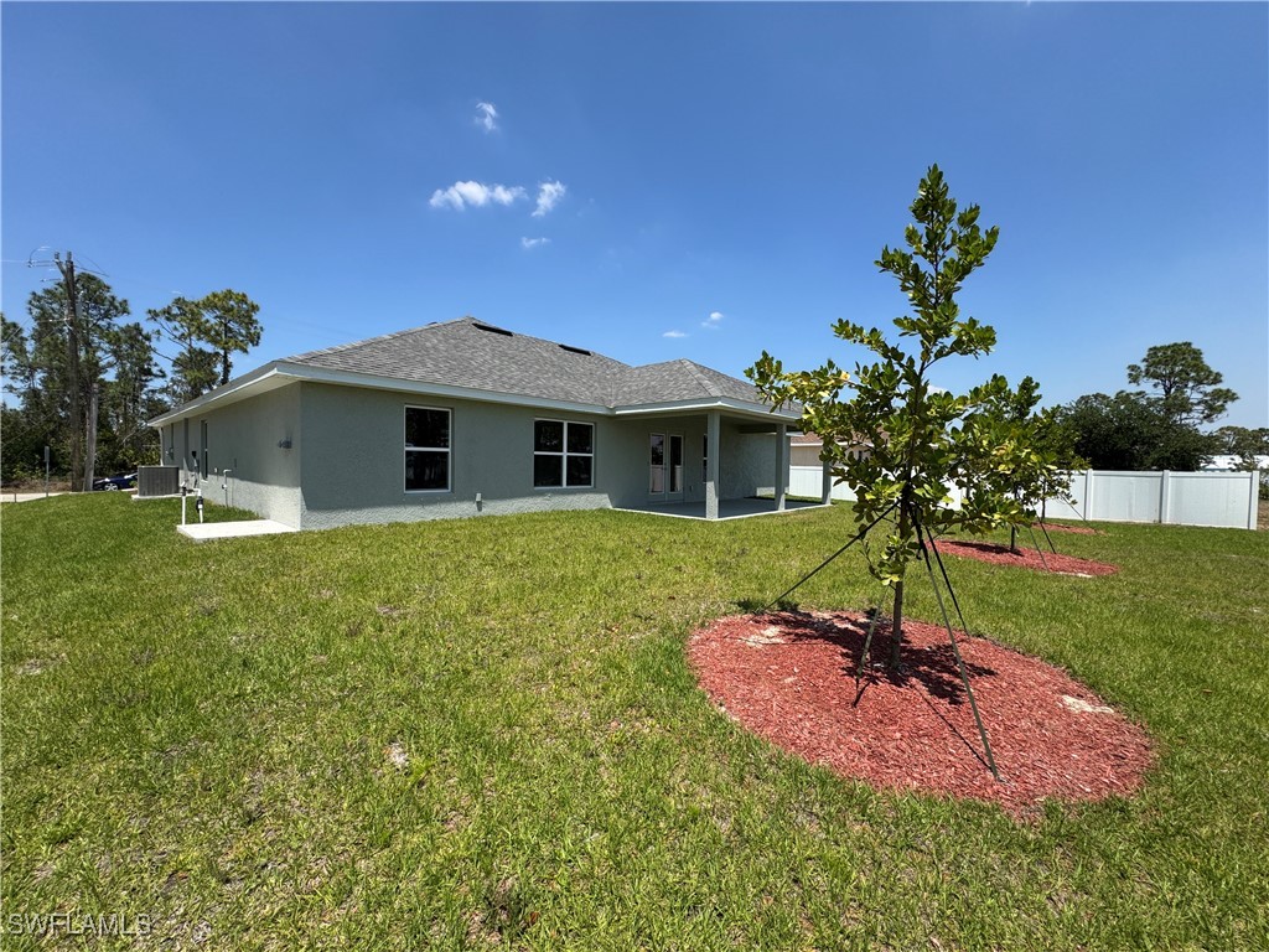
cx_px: 634
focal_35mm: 14
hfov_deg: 102.1
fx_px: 513
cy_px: 476
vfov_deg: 85.7
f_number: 2.2
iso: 40
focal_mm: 2.22
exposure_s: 1/1637
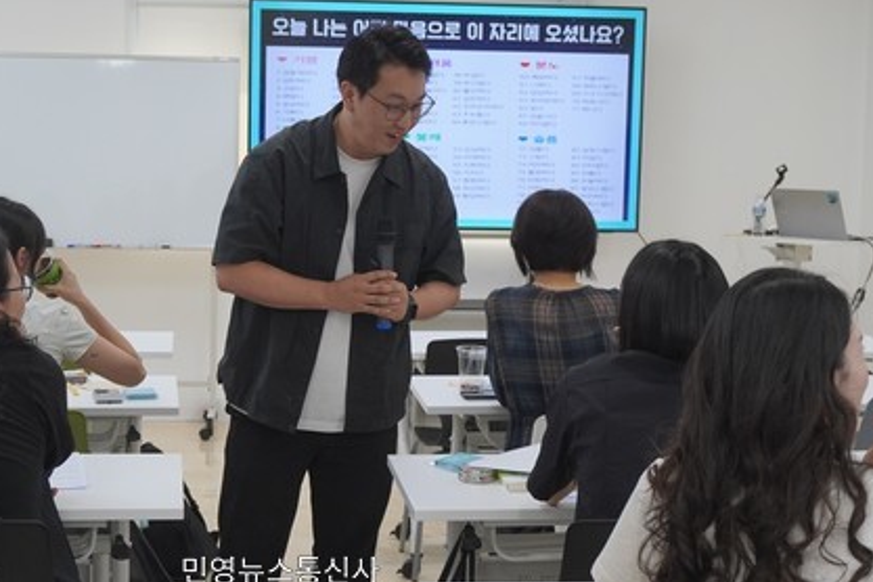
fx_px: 1673
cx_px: 379
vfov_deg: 19.7
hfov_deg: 29.2
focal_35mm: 69
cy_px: 297
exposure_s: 1/160
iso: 800
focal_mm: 32
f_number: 5
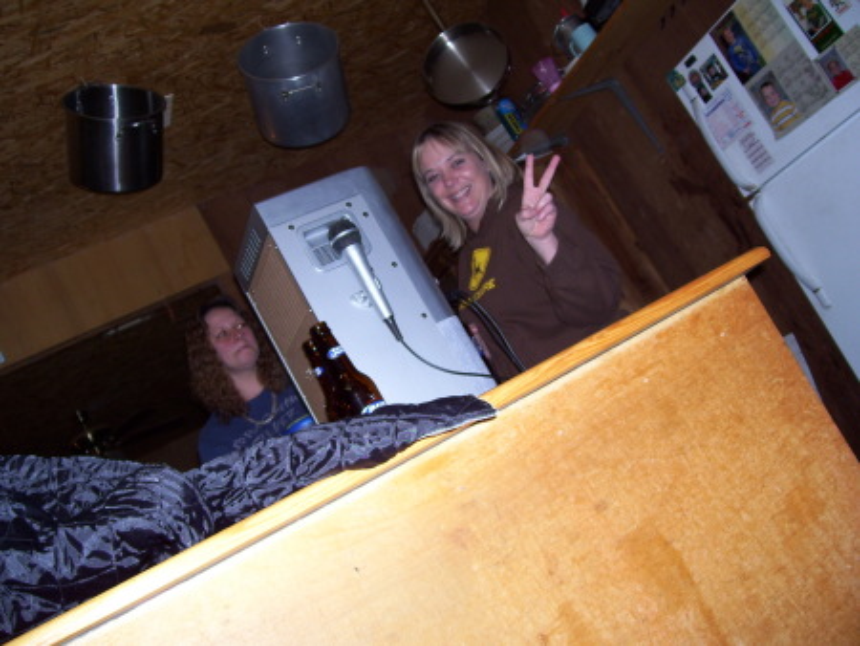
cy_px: 323
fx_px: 895
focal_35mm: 36
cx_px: 430
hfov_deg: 51.3
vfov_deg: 39.7
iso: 80
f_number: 2.7
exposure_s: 1/60
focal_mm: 6
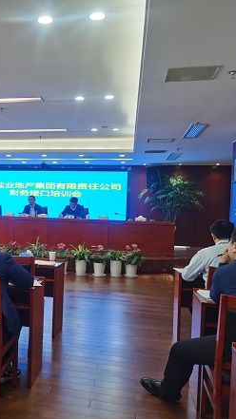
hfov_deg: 27.9
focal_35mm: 40
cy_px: 213
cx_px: -3
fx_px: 445
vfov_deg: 50.5
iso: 64
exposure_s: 1/100
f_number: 1.6
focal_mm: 5.56
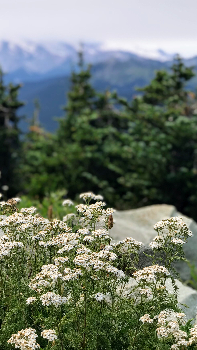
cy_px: 181
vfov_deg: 29.4
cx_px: 66
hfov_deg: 16.7
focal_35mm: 72
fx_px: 669
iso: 20
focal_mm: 6.6
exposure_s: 1/1140
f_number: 2.8
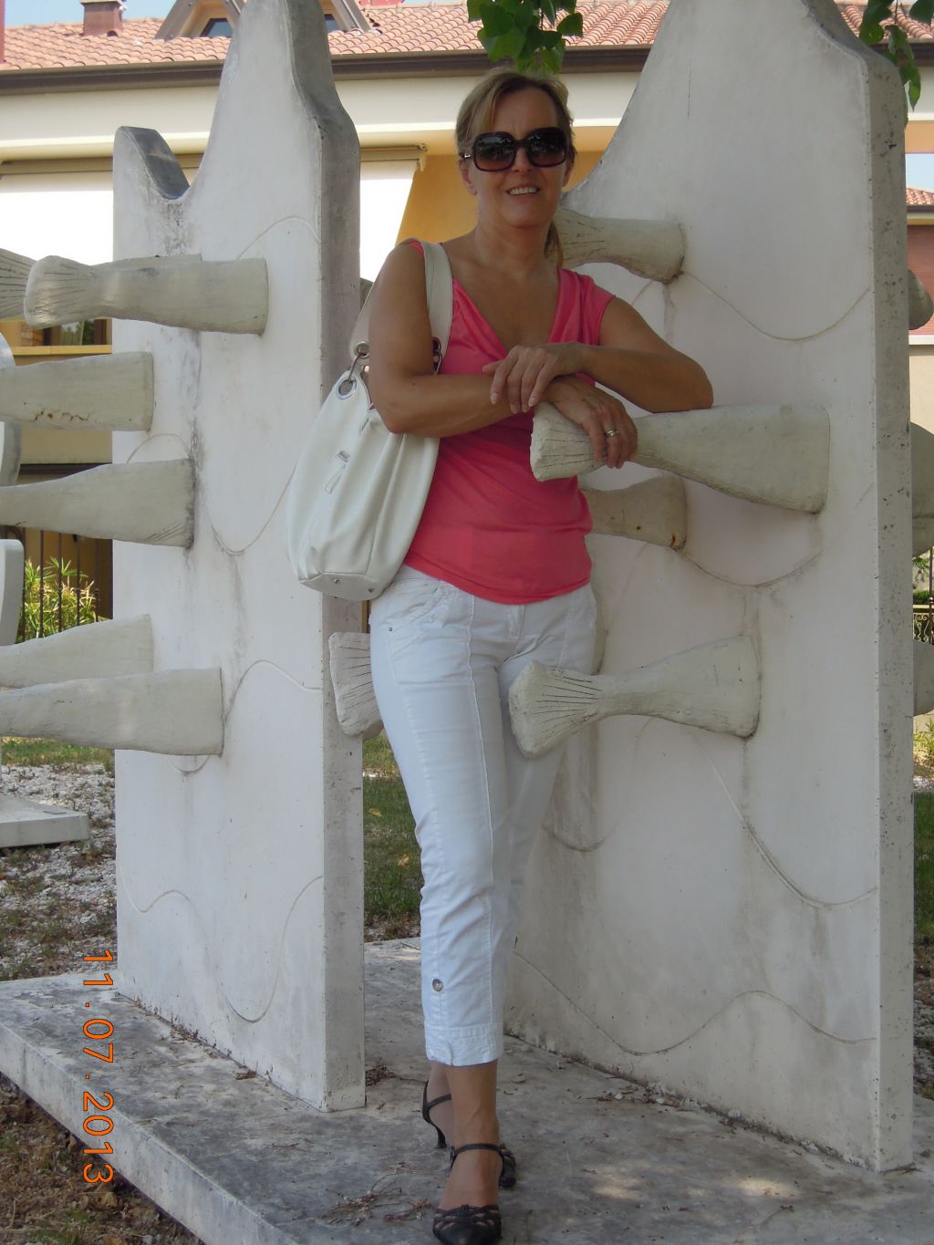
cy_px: 622
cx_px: 467
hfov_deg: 29.1
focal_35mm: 50
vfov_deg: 38.2
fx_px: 1799
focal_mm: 9
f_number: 3.7
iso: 160
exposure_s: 1/640
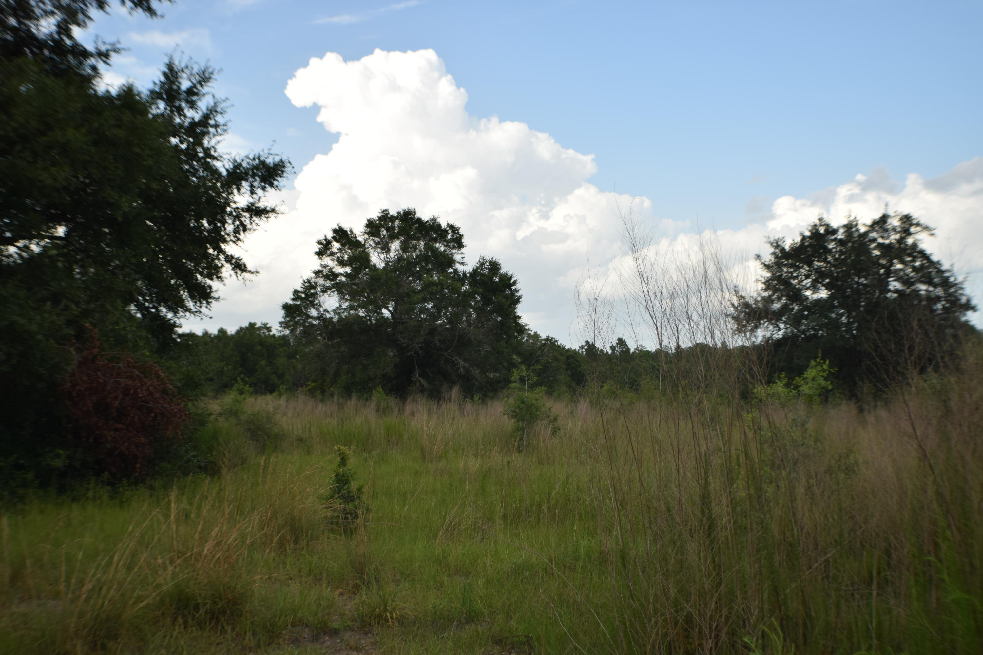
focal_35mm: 51
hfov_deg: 38.9
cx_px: 492
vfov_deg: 26.5
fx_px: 1392
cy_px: 328
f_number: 4.5
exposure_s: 1/400
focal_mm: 34
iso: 100
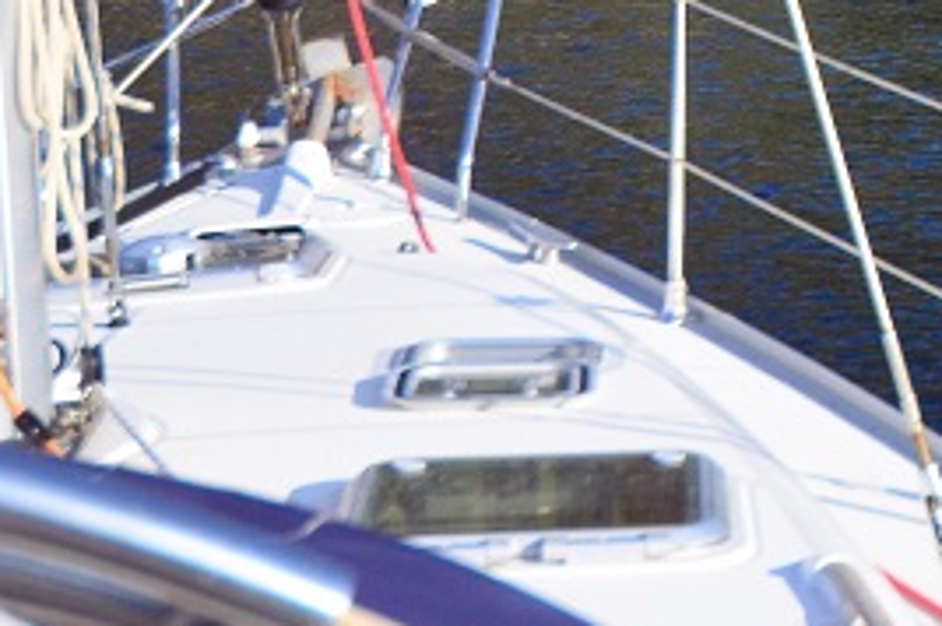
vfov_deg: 9.9
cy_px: -329
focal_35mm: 134
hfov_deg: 14.4
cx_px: 1387
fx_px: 3502
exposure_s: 1/2500
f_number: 4.5
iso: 640
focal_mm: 24
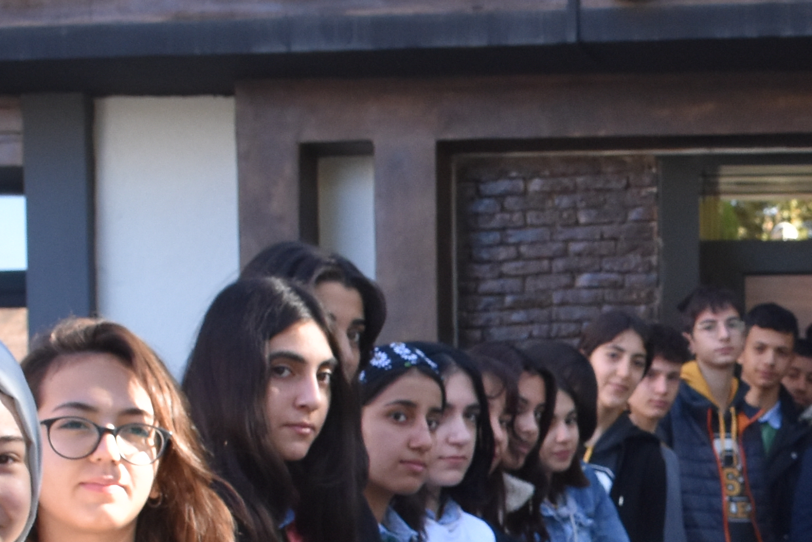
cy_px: 544
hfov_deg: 14.8
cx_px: 924
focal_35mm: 135
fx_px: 3044
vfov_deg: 10.1
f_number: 7.1
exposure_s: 1/200
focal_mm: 23
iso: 800
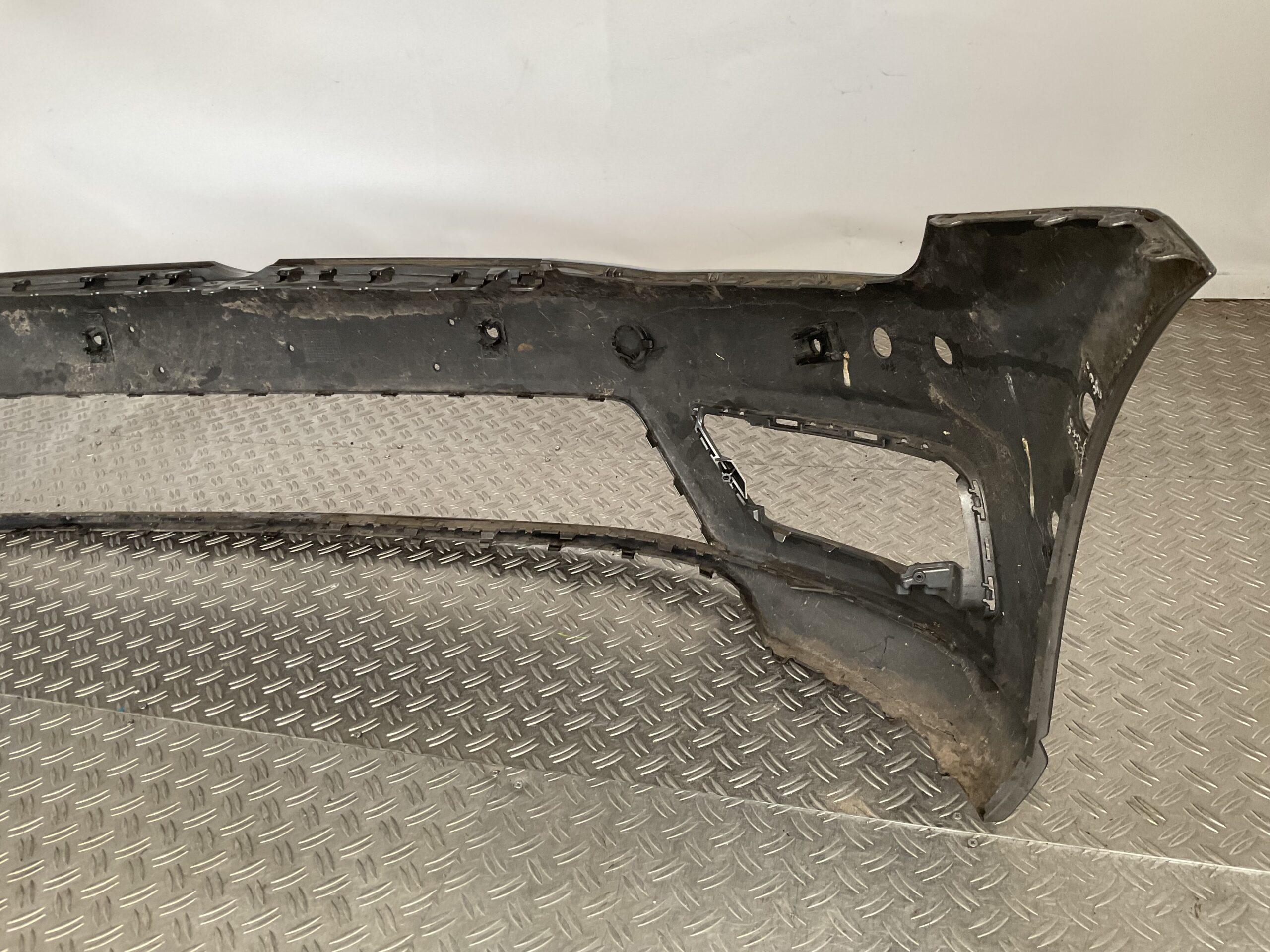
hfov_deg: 61.7
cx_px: 635
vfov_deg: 48.2
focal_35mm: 29
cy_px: 476
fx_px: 1064
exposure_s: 1/60
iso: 64
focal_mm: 3
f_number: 1.8
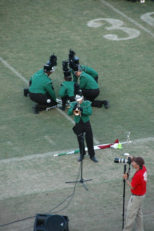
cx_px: 77
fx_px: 1930
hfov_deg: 4.6
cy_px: 116
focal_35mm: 300
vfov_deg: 6.9
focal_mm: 200
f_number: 5.6
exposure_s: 1/60
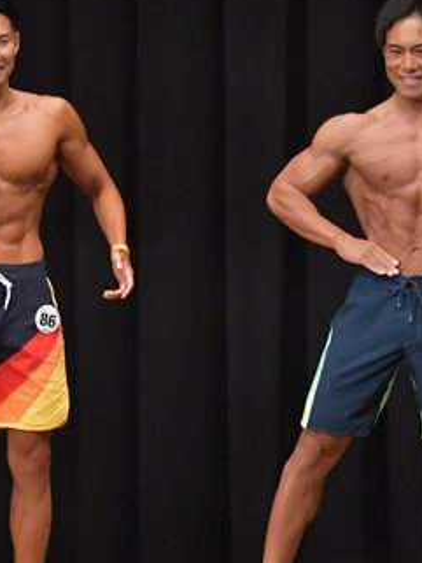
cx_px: 379
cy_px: 356
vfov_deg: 4.6
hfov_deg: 3.4
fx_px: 7050
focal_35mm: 434
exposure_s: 1/400
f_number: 5.6
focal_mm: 125
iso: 6400
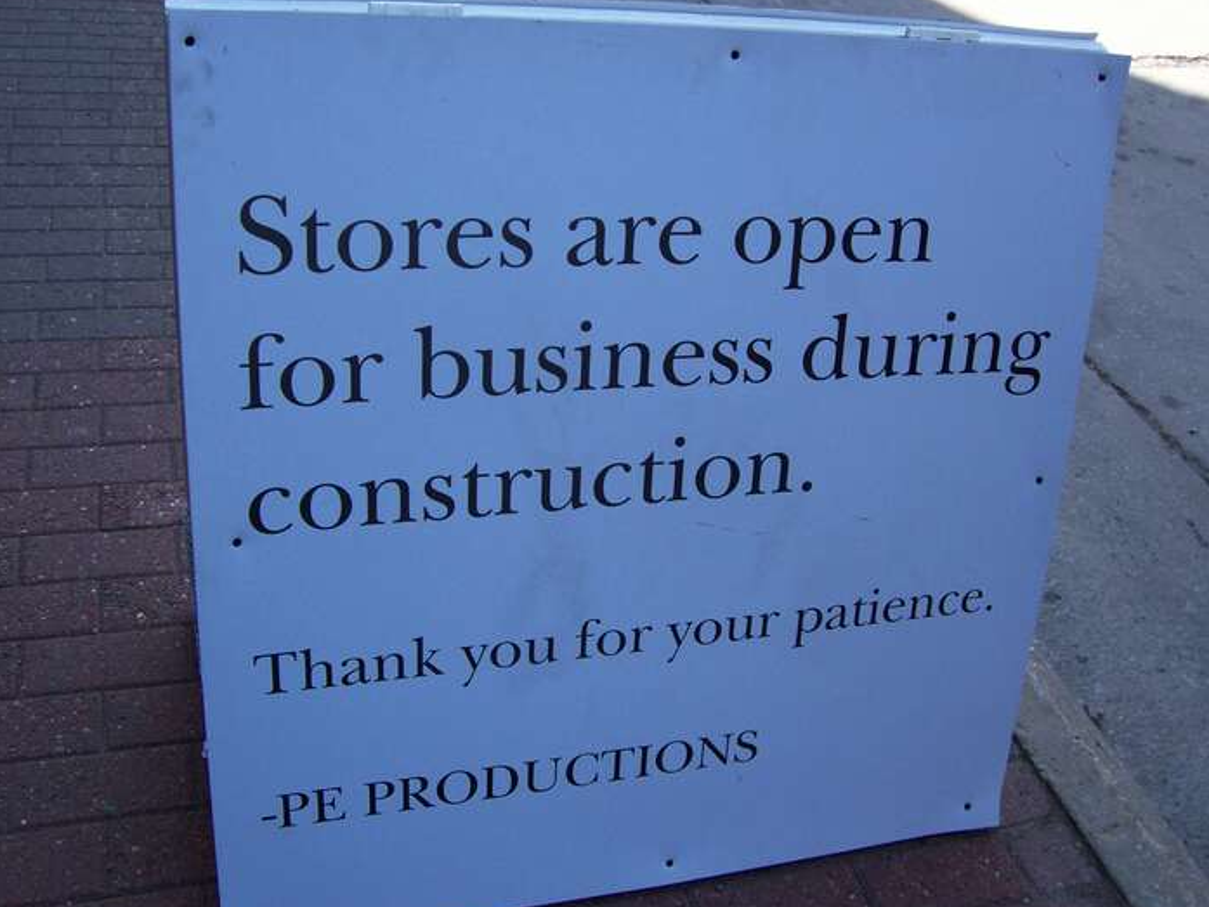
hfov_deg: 47.8
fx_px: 1362
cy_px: 446
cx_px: 659
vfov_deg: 36.8
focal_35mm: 39
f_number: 2.7
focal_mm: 5.6
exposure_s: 1/434
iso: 80
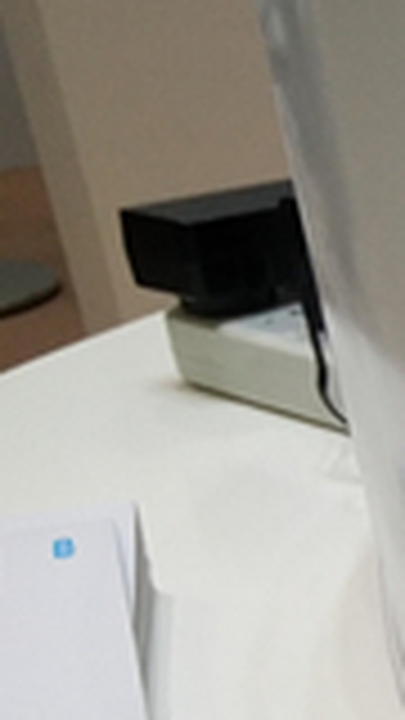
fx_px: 1909
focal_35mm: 100
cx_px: 1336
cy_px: 979
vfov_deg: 19.4
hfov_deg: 9.0
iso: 55
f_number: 2.2
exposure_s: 1/100
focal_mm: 3.66
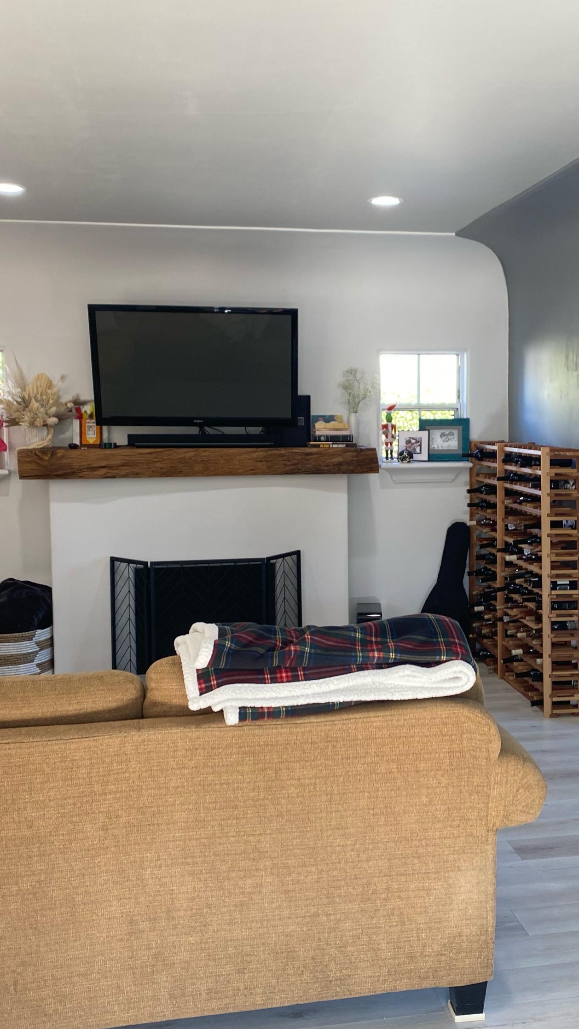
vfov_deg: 52.8
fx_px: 1037
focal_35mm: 38
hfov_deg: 31.0
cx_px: 373
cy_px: 514
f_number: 1.8
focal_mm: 4.25
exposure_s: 1/60
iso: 64
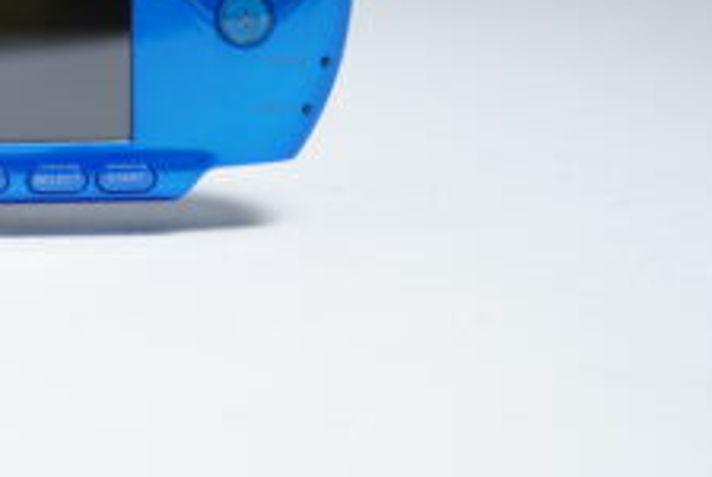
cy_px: -70
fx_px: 2594
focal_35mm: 131
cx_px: -172
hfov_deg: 15.0
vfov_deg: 10.4
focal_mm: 49
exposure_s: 1/13
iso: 200
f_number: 4.5
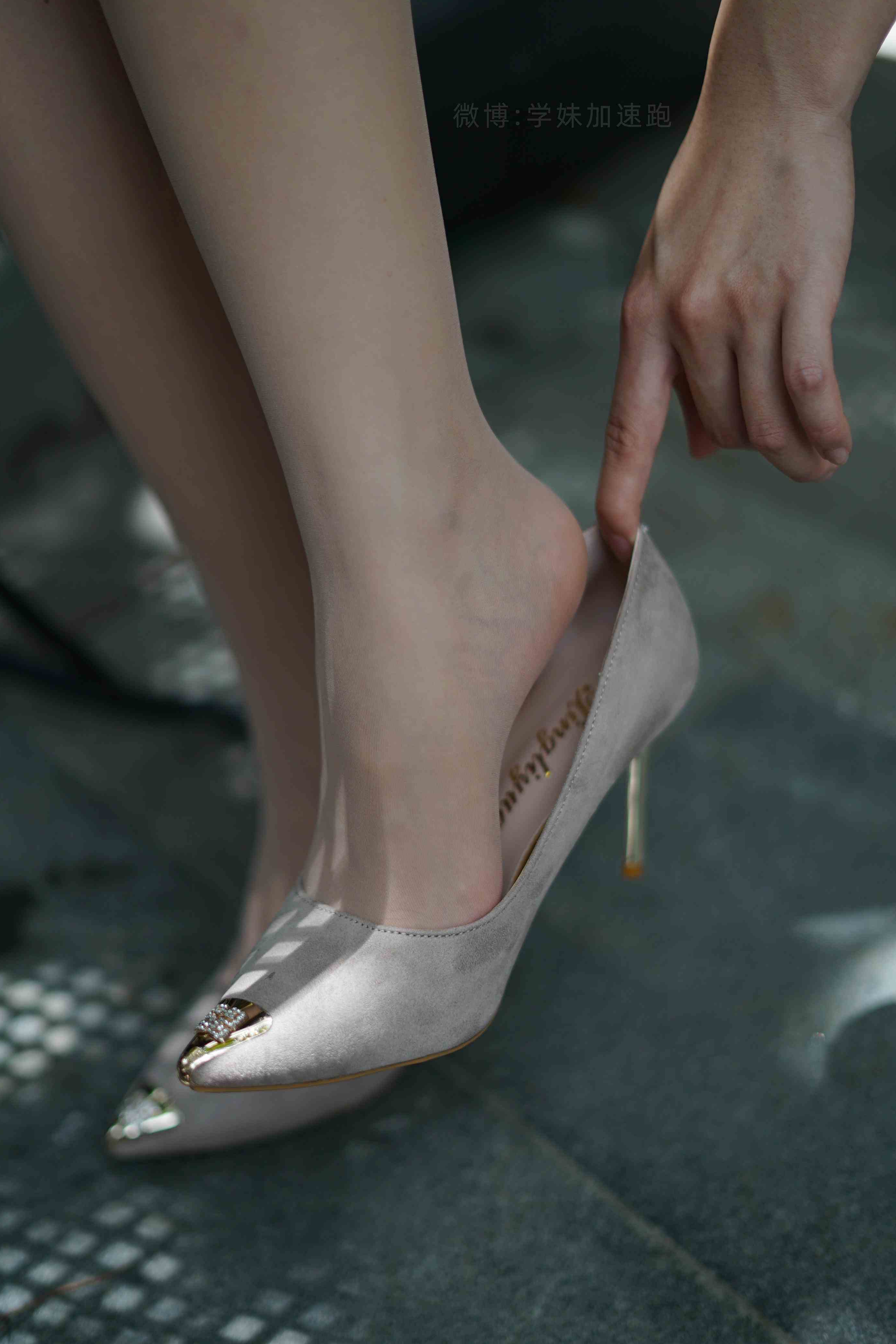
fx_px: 1904
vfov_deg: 38.9
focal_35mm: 51
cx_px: 440
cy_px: 667
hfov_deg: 26.5
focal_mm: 50
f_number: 1.8
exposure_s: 1/1600
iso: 200
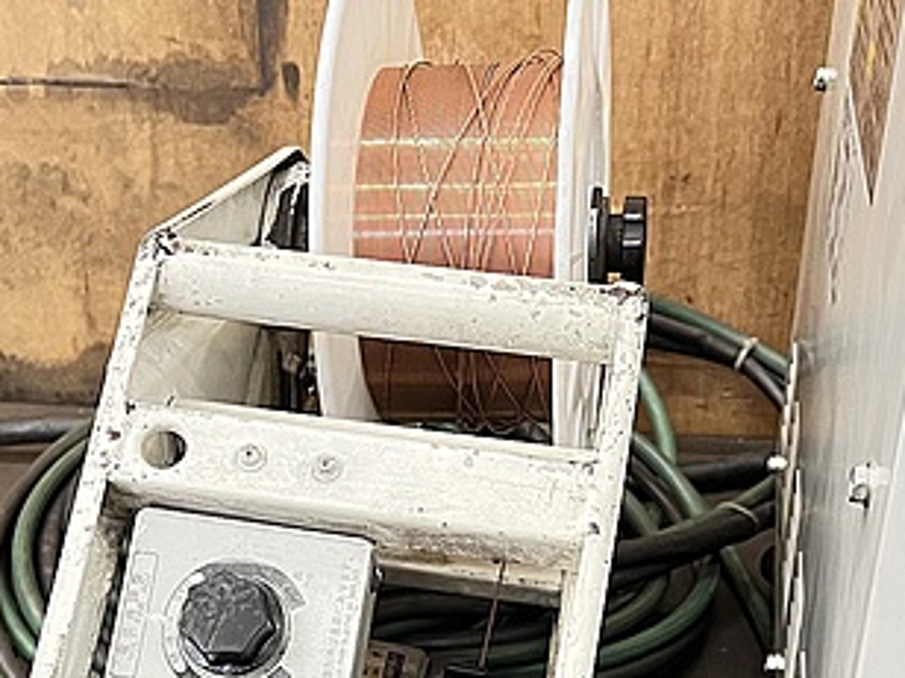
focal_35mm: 54
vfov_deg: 25.8
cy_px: 666
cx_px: 338
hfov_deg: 35.3
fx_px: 1412
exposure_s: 1/60
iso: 400
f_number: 1.5
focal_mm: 5.7
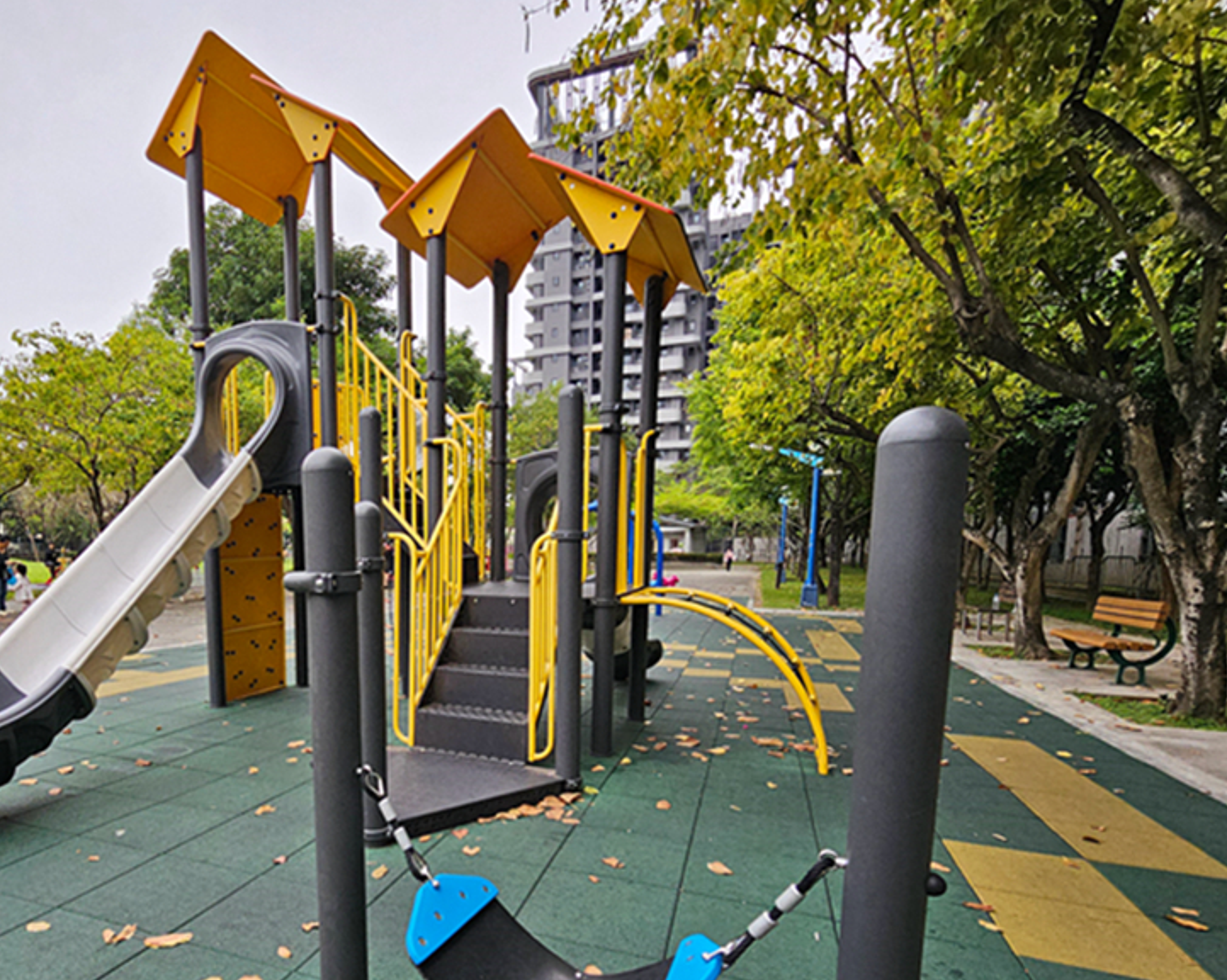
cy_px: 632
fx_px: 653
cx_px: 433
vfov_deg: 72.1
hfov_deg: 84.1
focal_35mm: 18
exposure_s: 1/159
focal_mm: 2.2
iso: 50
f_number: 2.2
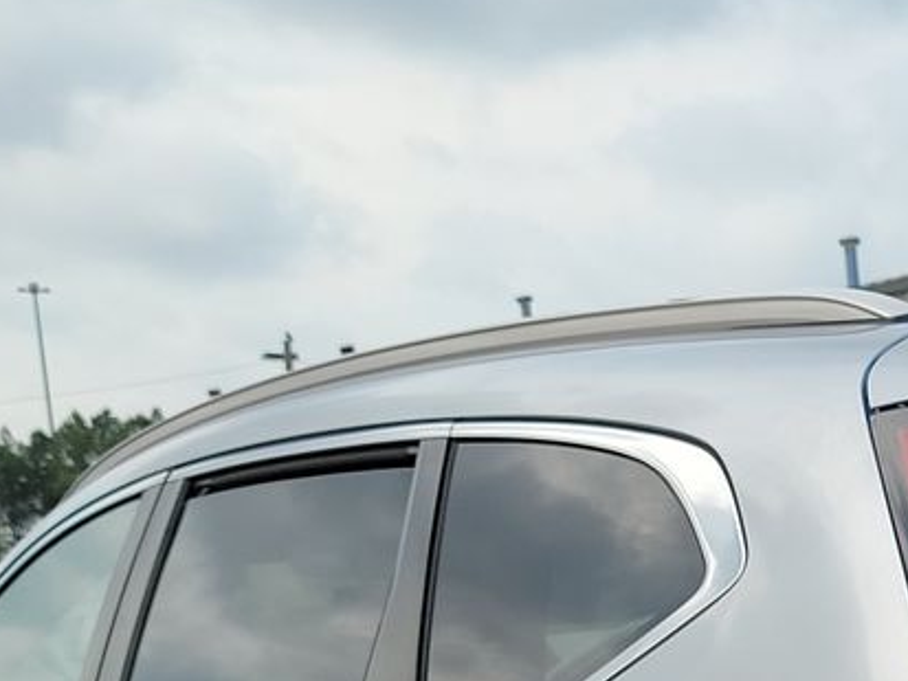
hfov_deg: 19.9
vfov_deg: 14.6
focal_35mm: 93
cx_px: 1066
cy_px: 1076
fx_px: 2440
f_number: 1.8
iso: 50
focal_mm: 6.7
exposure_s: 1/315
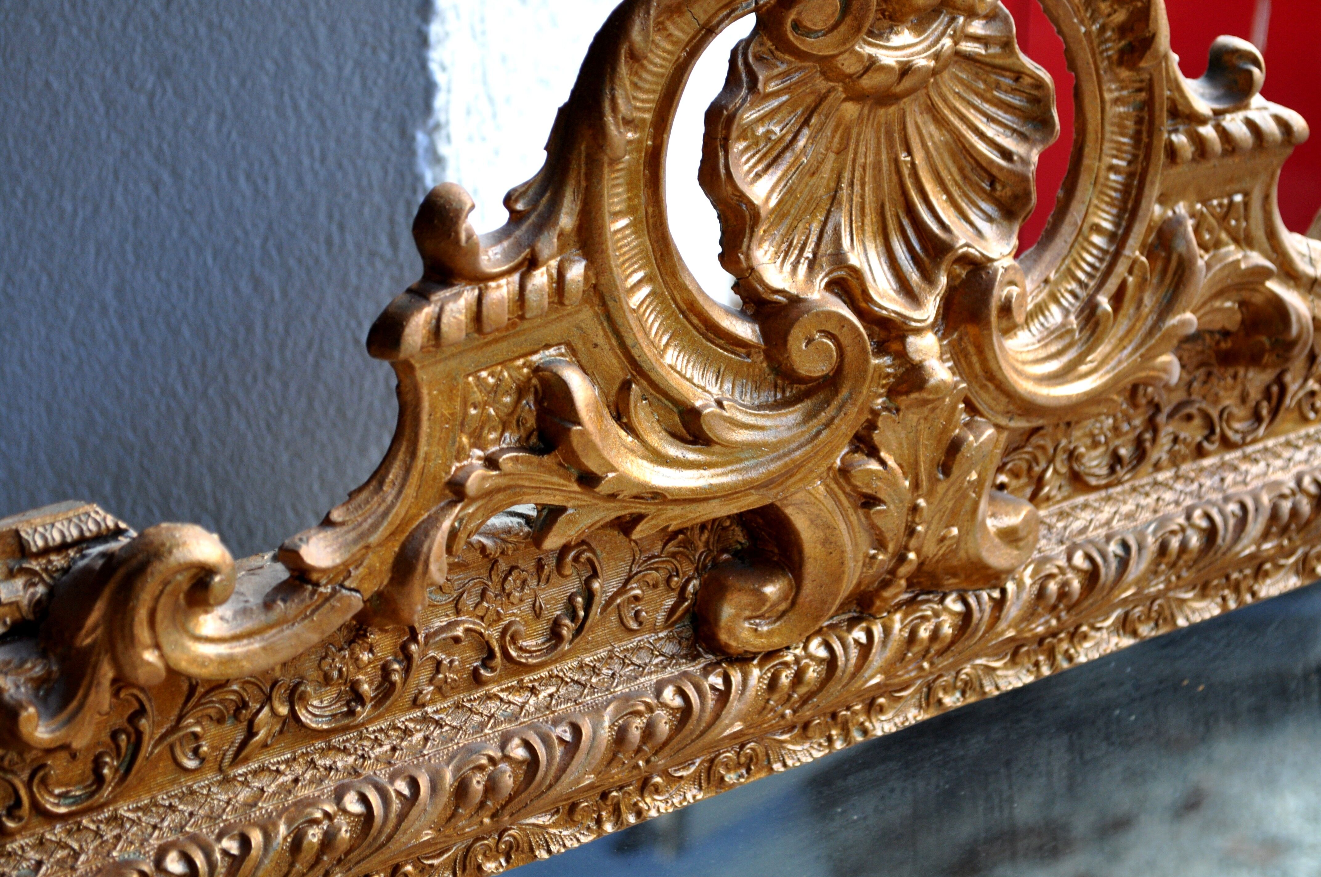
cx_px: 660
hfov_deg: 26.0
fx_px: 2859
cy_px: 438
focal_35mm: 78
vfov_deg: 17.4
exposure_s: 1/60
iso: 500
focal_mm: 52
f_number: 5.6
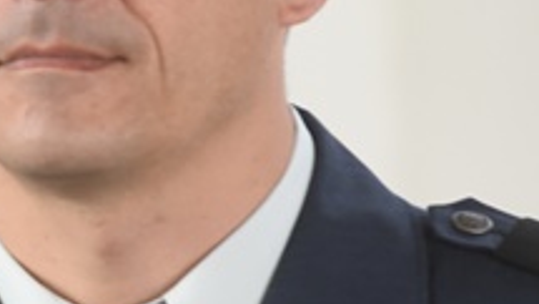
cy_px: 317
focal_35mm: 1011
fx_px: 14451
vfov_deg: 1.2
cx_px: -439
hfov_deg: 2.1
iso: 1600
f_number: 5
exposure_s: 1/250
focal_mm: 180
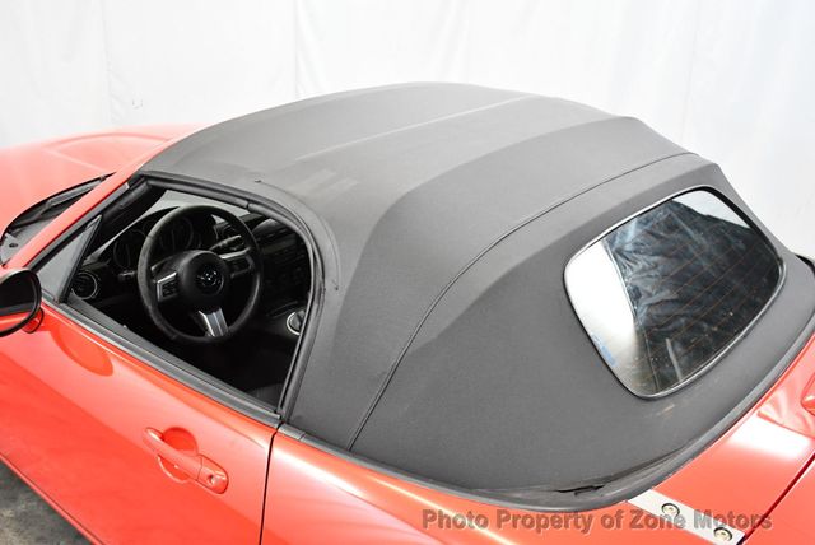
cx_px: 408
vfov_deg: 36.9
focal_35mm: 36
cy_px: 272
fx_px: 816
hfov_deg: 53.1
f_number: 3.5
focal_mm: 18
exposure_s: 1/125
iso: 3200
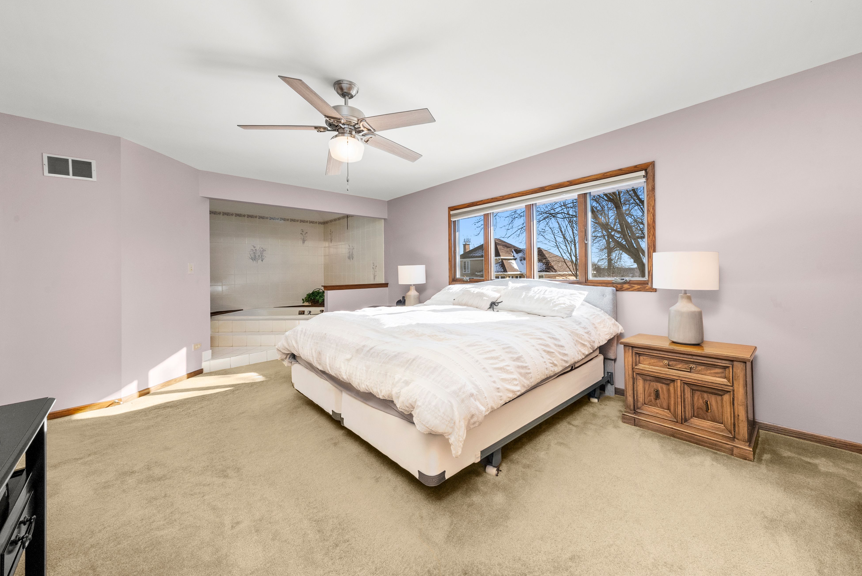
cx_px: 450
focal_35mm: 13
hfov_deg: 108.2
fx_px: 311
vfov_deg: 85.4
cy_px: 267
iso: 1250
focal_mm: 12
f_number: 13
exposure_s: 1/25
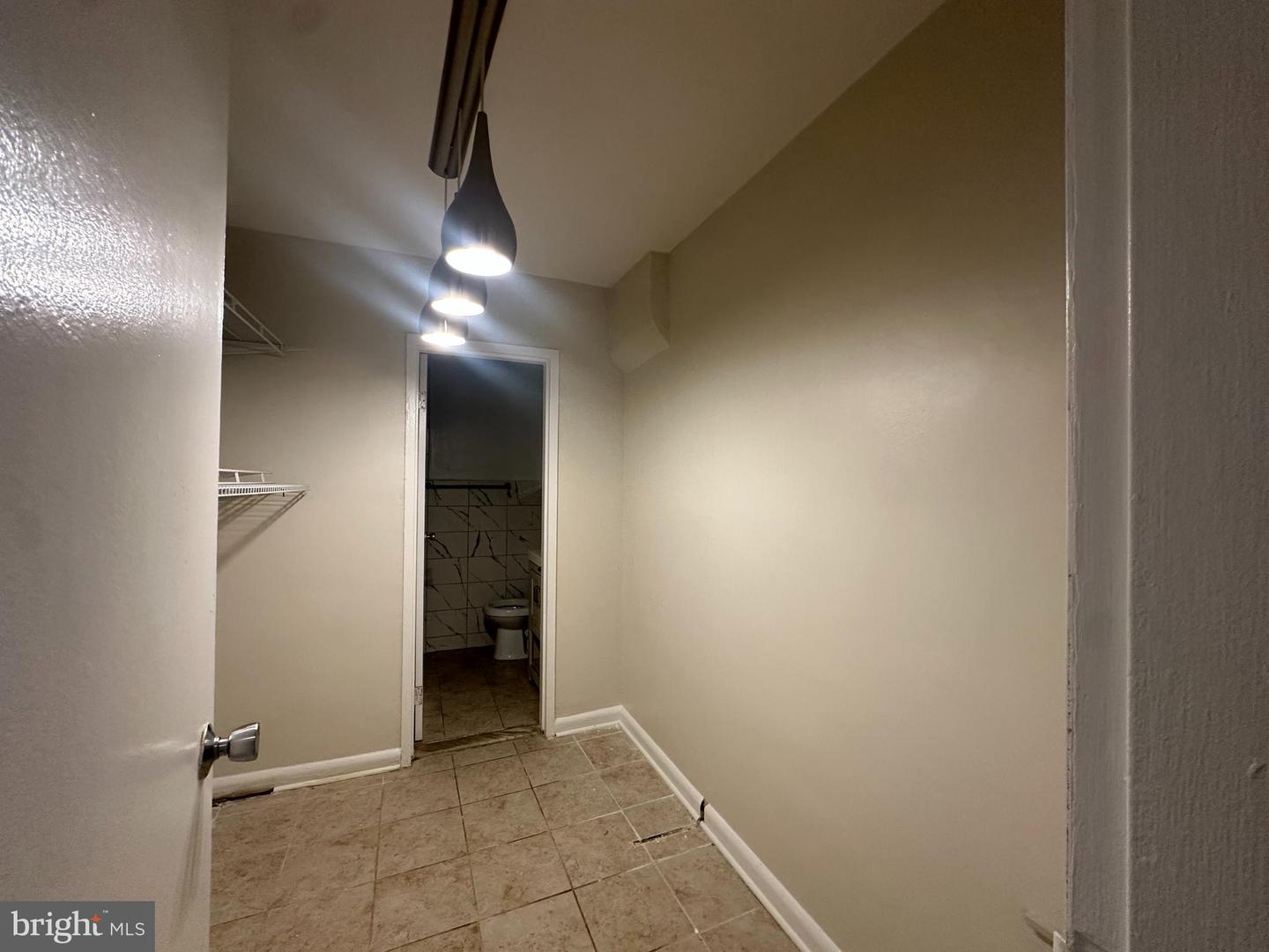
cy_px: 476
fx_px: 513
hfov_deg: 102.1
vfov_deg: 85.7
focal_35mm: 14
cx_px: 634
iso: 200
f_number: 2.2
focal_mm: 2.22
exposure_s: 1/120
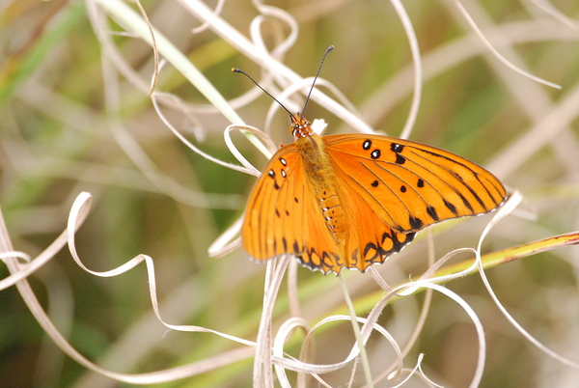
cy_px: 194
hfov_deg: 6.9
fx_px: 4832
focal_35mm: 300
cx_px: 290
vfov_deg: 4.6
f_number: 10
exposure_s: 1/250
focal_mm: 200
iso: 1600
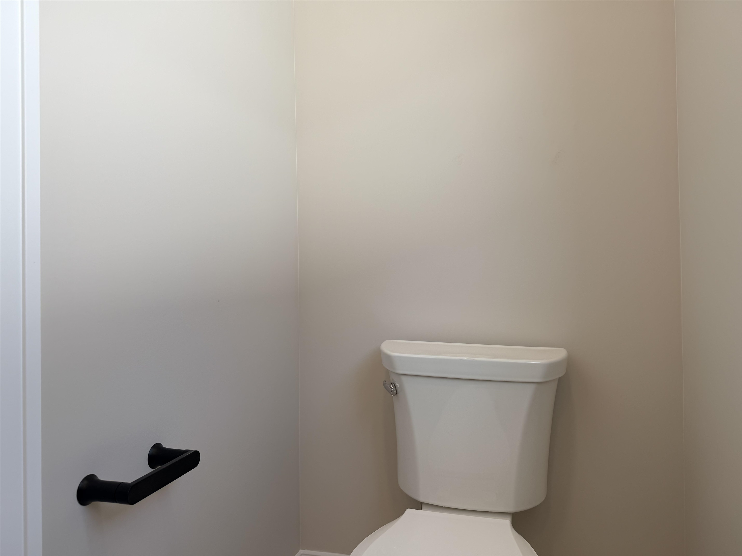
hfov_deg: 71.6
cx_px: 371
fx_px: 514
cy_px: 278
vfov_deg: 56.8
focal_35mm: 24
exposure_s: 1/293
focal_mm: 6.76
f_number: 1.78
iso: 64
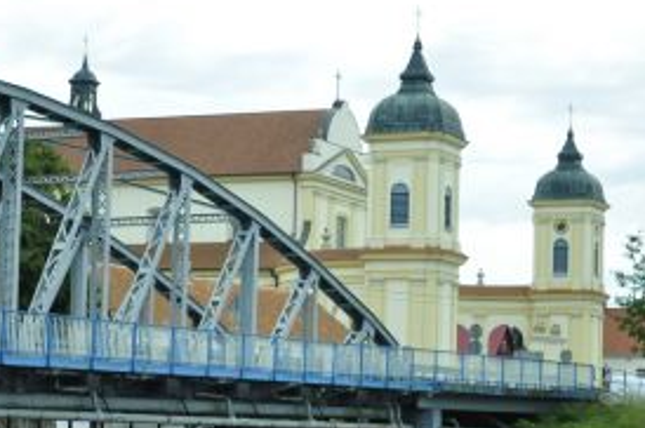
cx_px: 313
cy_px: 282
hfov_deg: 20.6
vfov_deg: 13.8
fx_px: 1772
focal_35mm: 99
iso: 200
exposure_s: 1/640
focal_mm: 40
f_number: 5.3
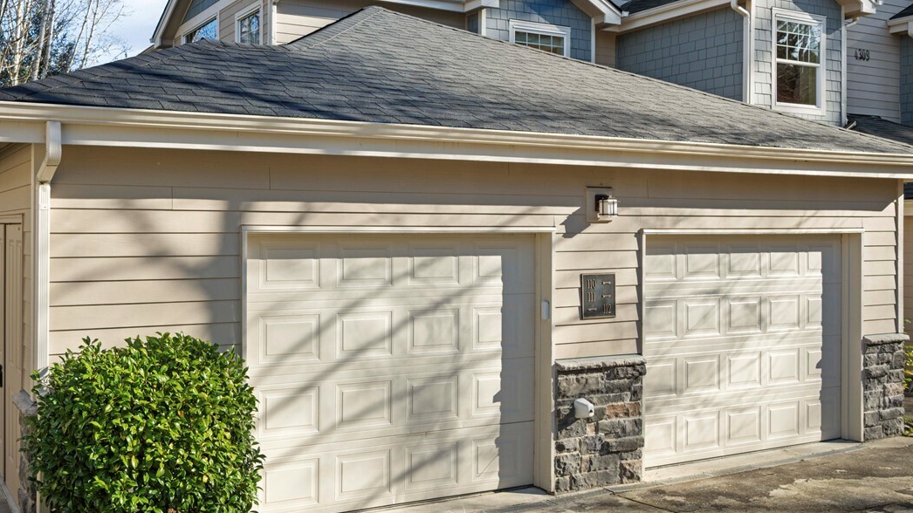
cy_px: 229
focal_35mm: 34
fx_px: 823
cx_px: 236
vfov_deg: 34.6
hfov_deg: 55.4
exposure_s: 1/100
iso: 200
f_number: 8
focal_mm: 20
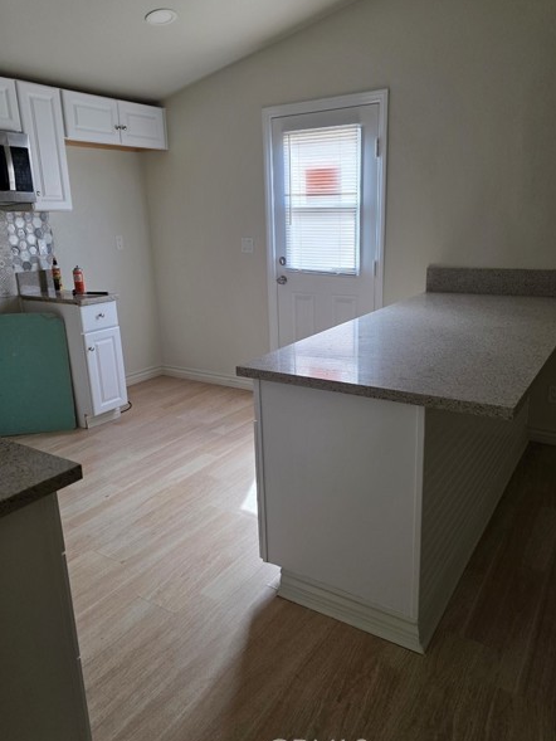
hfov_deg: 54.9
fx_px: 535
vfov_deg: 69.4
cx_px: 282
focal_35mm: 25
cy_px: 366
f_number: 1.7
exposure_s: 1/120
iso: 250
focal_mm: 6.3
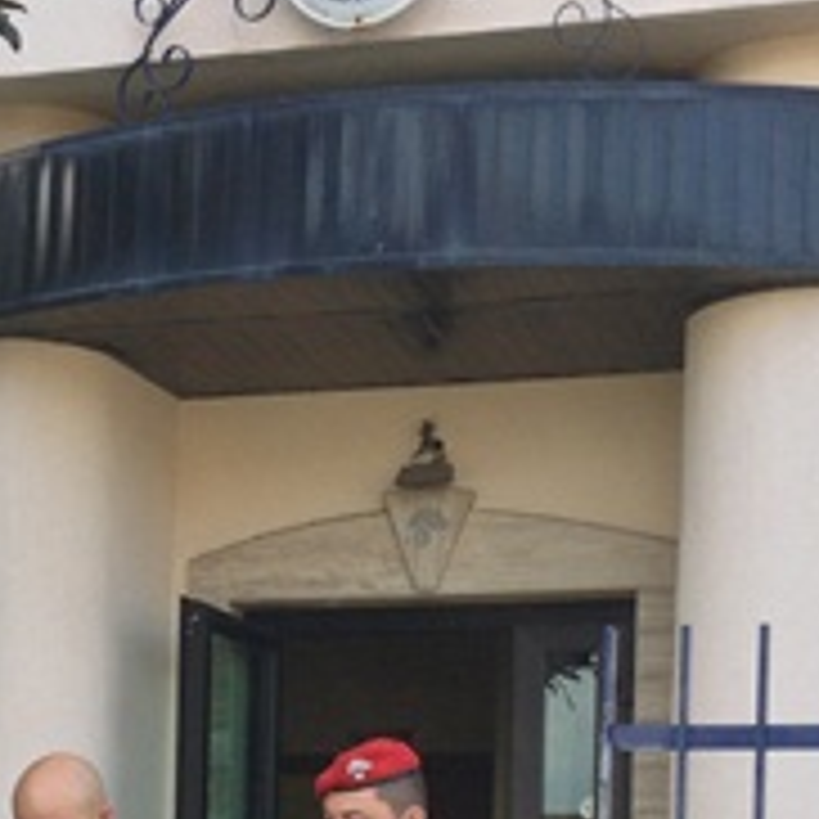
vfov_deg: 15.2
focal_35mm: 111
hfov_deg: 15.4
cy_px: 936
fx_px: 2971
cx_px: 20
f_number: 2.4
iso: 50
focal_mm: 4.28
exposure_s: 1/252
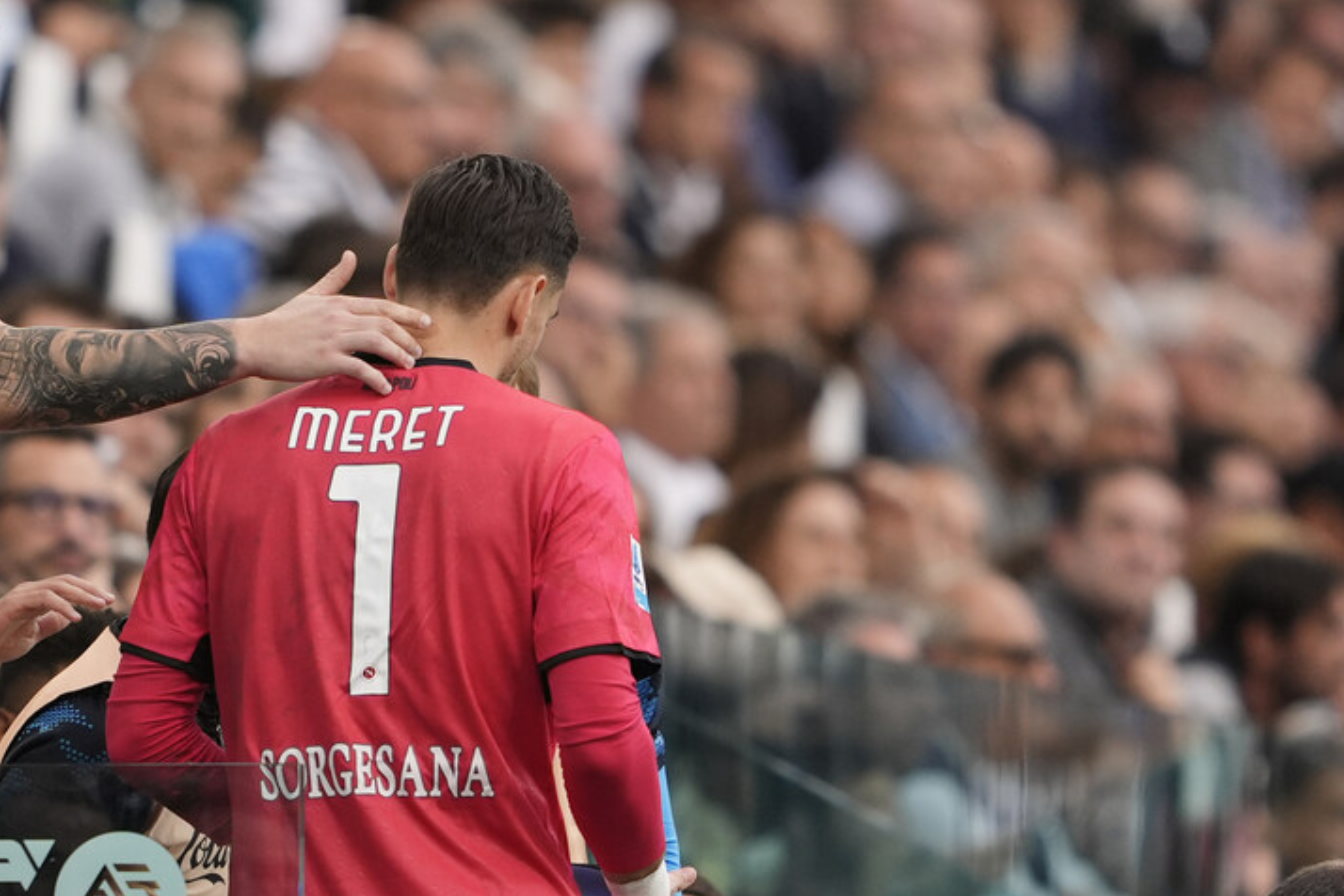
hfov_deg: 2.6
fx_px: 29267
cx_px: 192
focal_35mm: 784
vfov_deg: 1.8
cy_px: 696
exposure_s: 1/1000
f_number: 2.8
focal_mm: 400
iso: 800
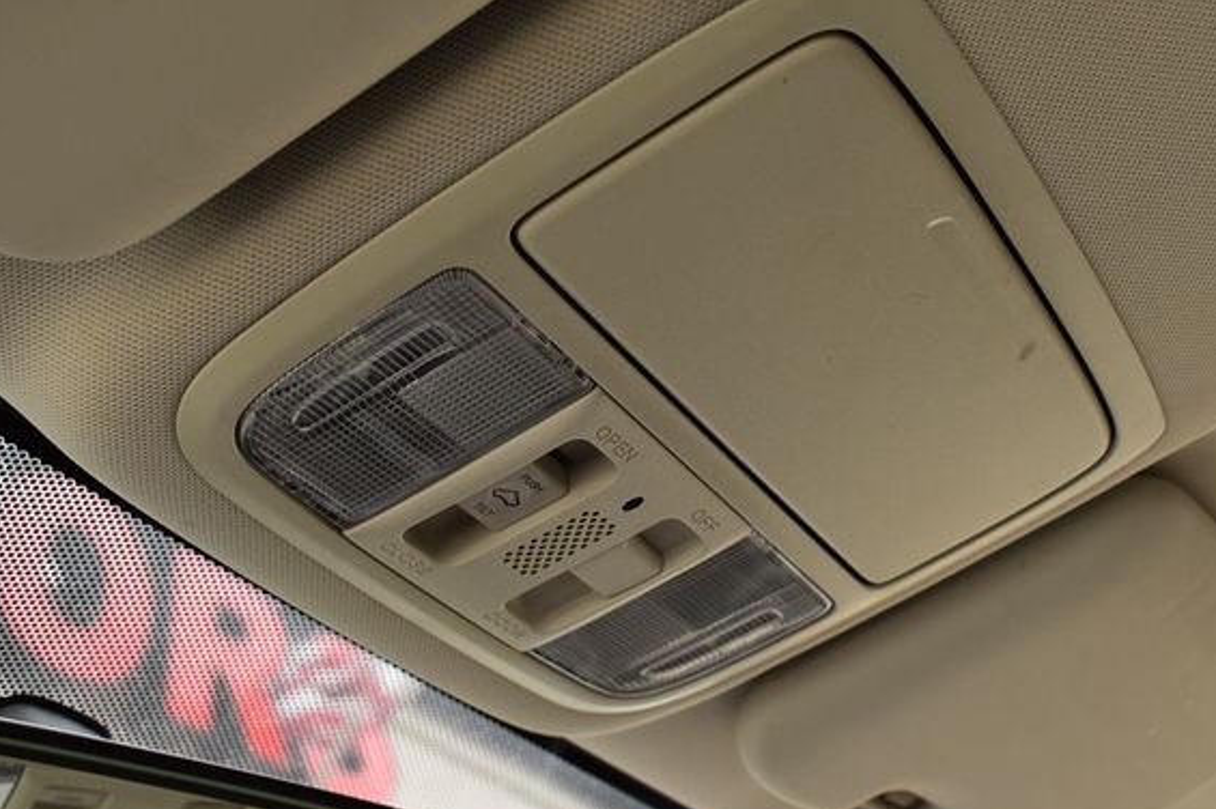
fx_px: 1722
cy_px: 439
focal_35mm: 51
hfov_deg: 38.9
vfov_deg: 26.4
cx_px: 646
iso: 400
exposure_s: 1/50
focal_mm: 30
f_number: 8
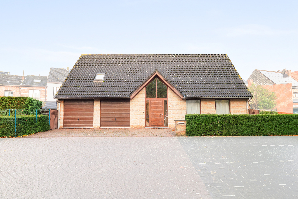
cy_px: 100
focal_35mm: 16
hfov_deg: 96.7
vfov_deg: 73.8
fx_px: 132
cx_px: 149
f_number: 2.8
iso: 400
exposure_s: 1/640
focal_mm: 16
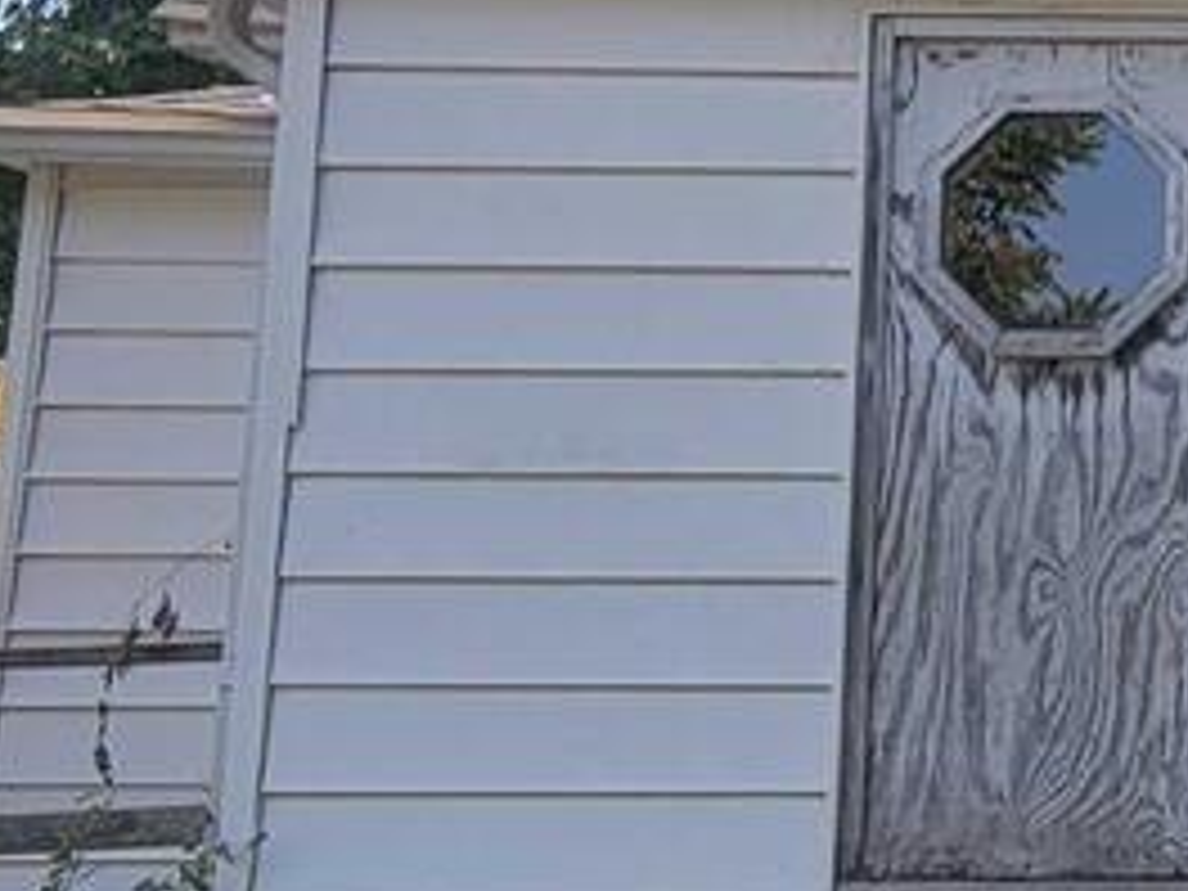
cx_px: 1714
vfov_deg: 20.7
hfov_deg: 22.9
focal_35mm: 71
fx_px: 2437
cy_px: 306
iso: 50
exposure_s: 1/458
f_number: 2.2
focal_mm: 2.2
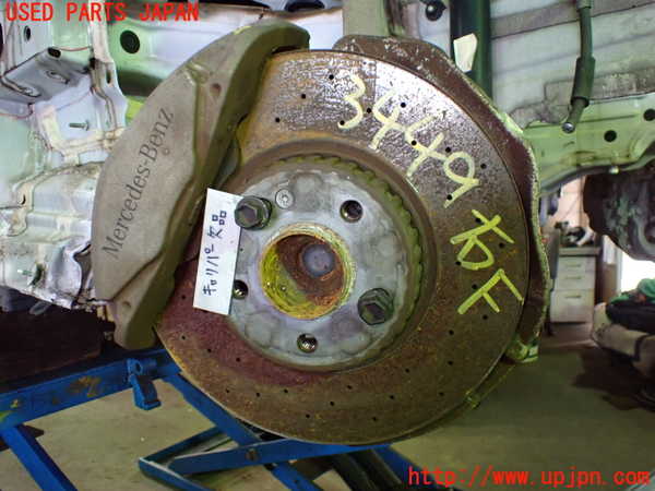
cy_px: 246
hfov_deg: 60.0
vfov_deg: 46.8
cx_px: 328
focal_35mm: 30
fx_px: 568
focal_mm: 5.4
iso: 800
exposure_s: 1/80
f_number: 2.3
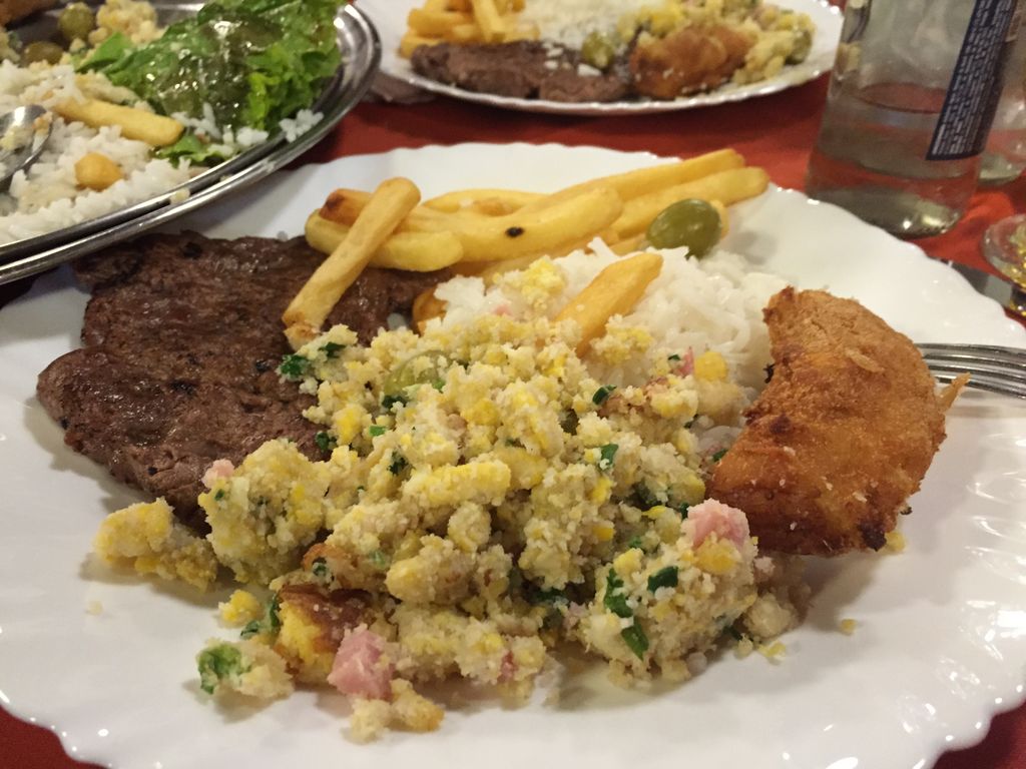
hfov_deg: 61.7
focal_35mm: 29
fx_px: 860
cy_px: 384
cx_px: 513
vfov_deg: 48.2
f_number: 2.2
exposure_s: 1/15
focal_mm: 4.15
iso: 320
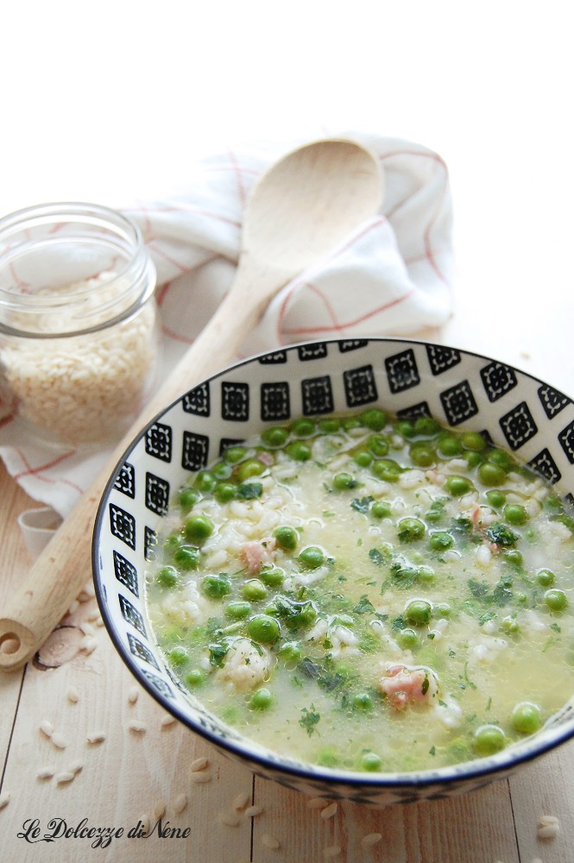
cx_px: 287
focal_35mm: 42
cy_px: 432
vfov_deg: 46.4
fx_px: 1006
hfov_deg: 31.8
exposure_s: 1/40
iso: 800
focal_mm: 28
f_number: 4.2
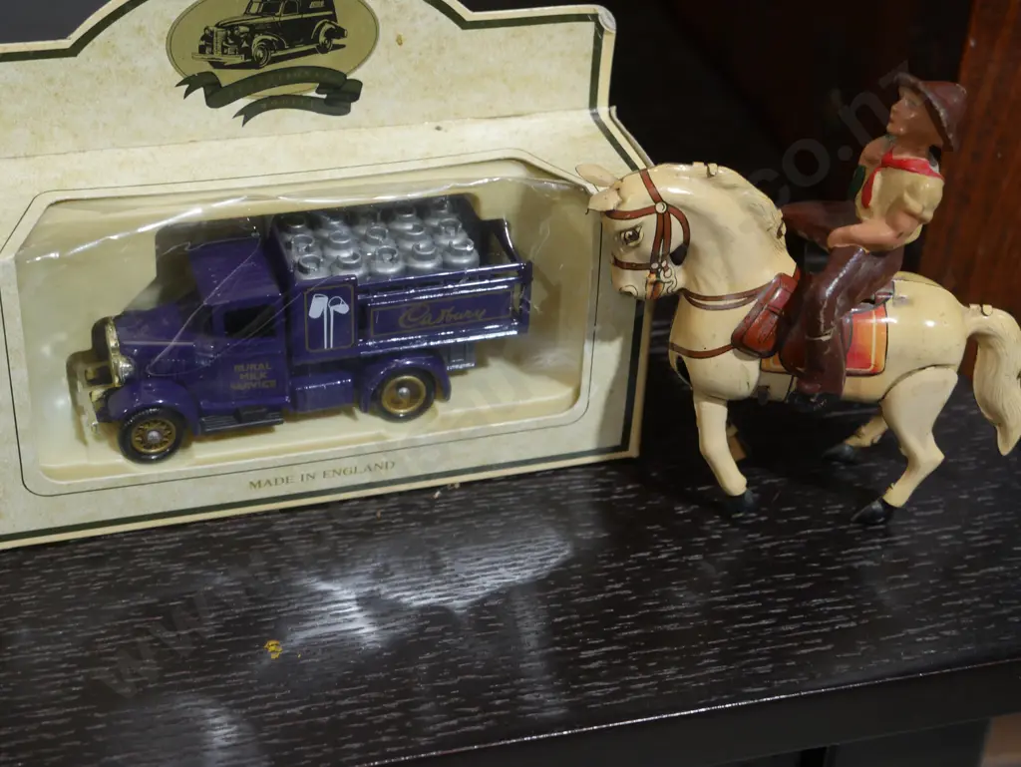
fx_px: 1712
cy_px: 384
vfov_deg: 25.3
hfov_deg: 33.2
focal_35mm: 58
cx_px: 510
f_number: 5.4
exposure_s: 1/60
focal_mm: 29
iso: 800
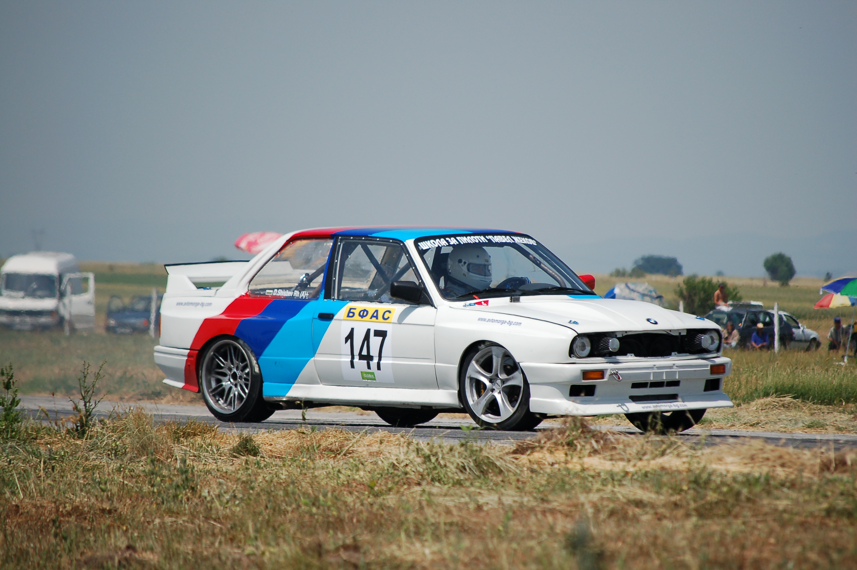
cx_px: 428
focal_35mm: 300
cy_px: 285
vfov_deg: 4.6
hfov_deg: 6.9
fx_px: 7135
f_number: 5.6
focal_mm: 200
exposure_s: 1/1250
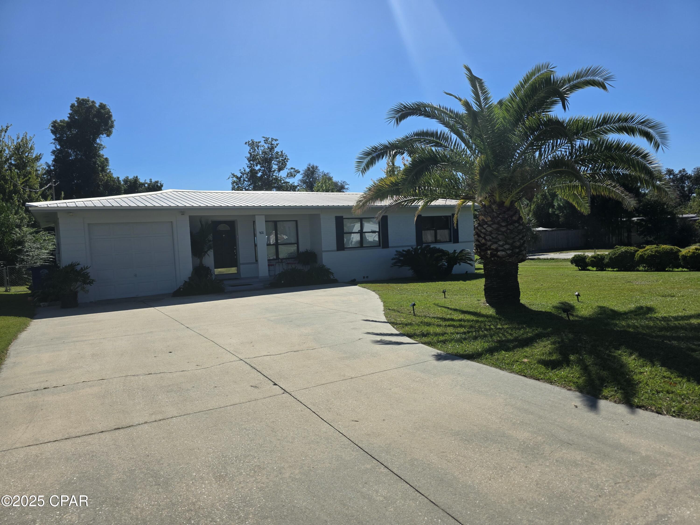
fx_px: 465
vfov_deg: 58.9
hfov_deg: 73.9
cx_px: 350
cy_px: 262
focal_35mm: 23
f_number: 1.7
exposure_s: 1/7944
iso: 64
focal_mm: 6.3
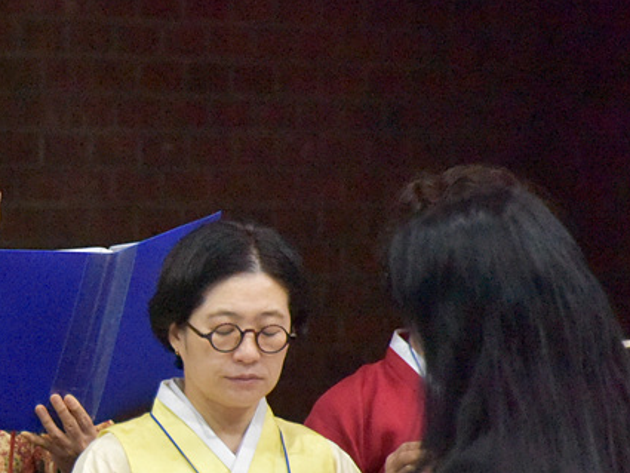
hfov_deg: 2.9
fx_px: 12343
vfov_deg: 2.2
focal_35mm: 678
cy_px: 268
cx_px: -105
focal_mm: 300
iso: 12800
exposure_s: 1/200
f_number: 5.6
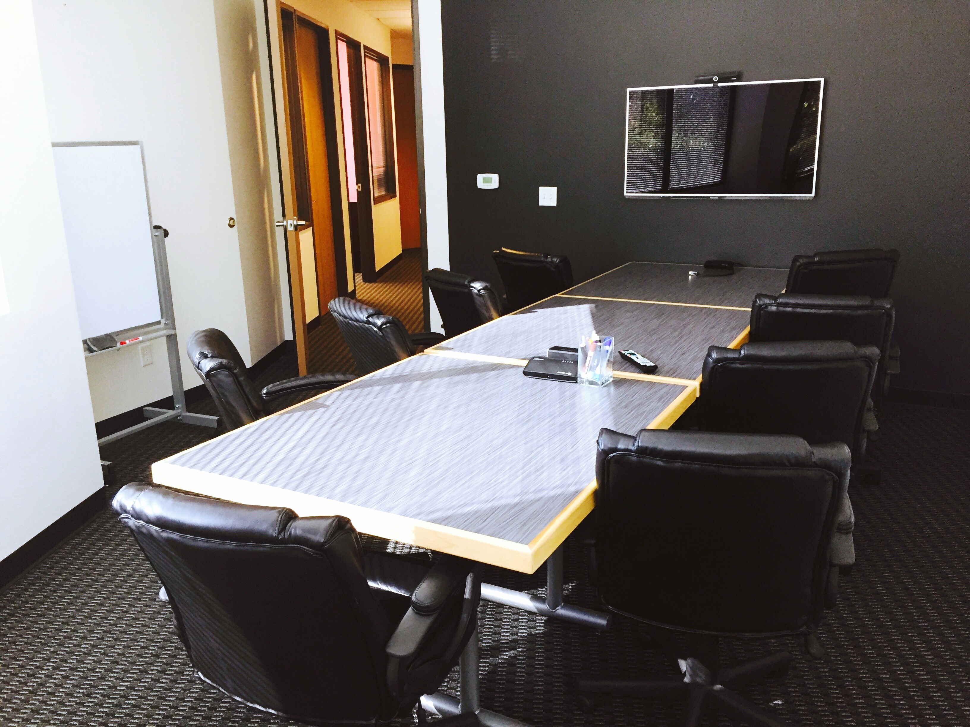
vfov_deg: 48.2
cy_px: 364
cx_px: 485
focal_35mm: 29
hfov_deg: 61.7
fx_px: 813
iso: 100
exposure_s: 1/30
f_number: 2.2
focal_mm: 4.15
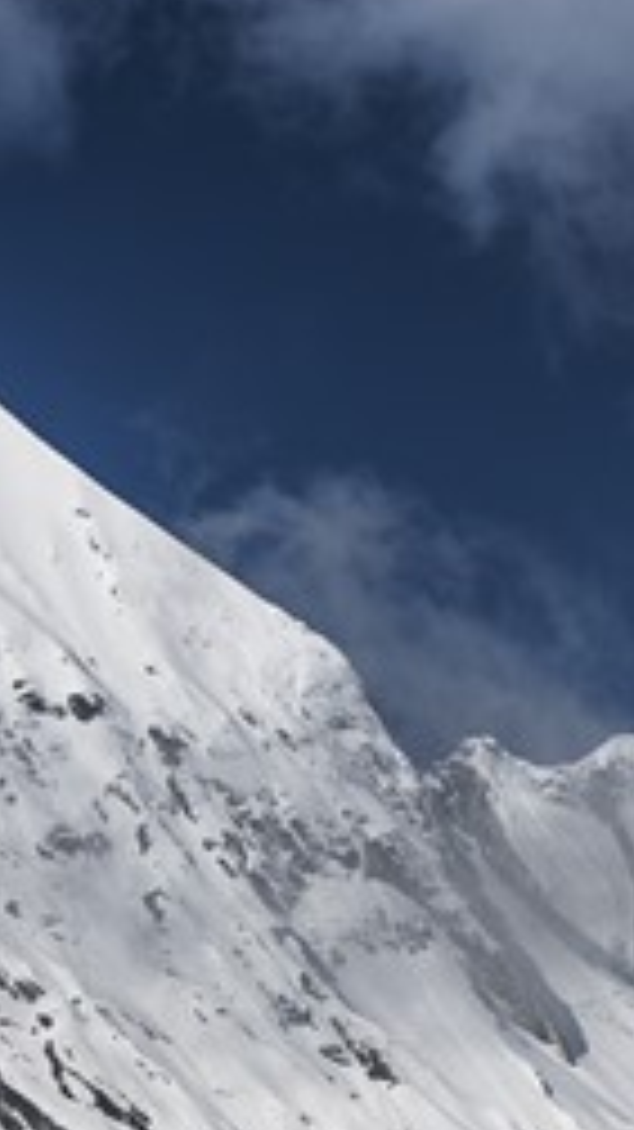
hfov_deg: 3.7
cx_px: 1322
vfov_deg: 6.6
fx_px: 9723
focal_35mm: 325
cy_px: 1447
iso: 125
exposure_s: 1/800
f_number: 8
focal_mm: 65
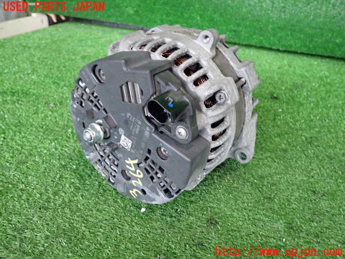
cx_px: 172
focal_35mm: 30
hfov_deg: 60.0
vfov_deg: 46.8
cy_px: 130
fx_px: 299
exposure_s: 1/30
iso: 320
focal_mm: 5.4
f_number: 2.3
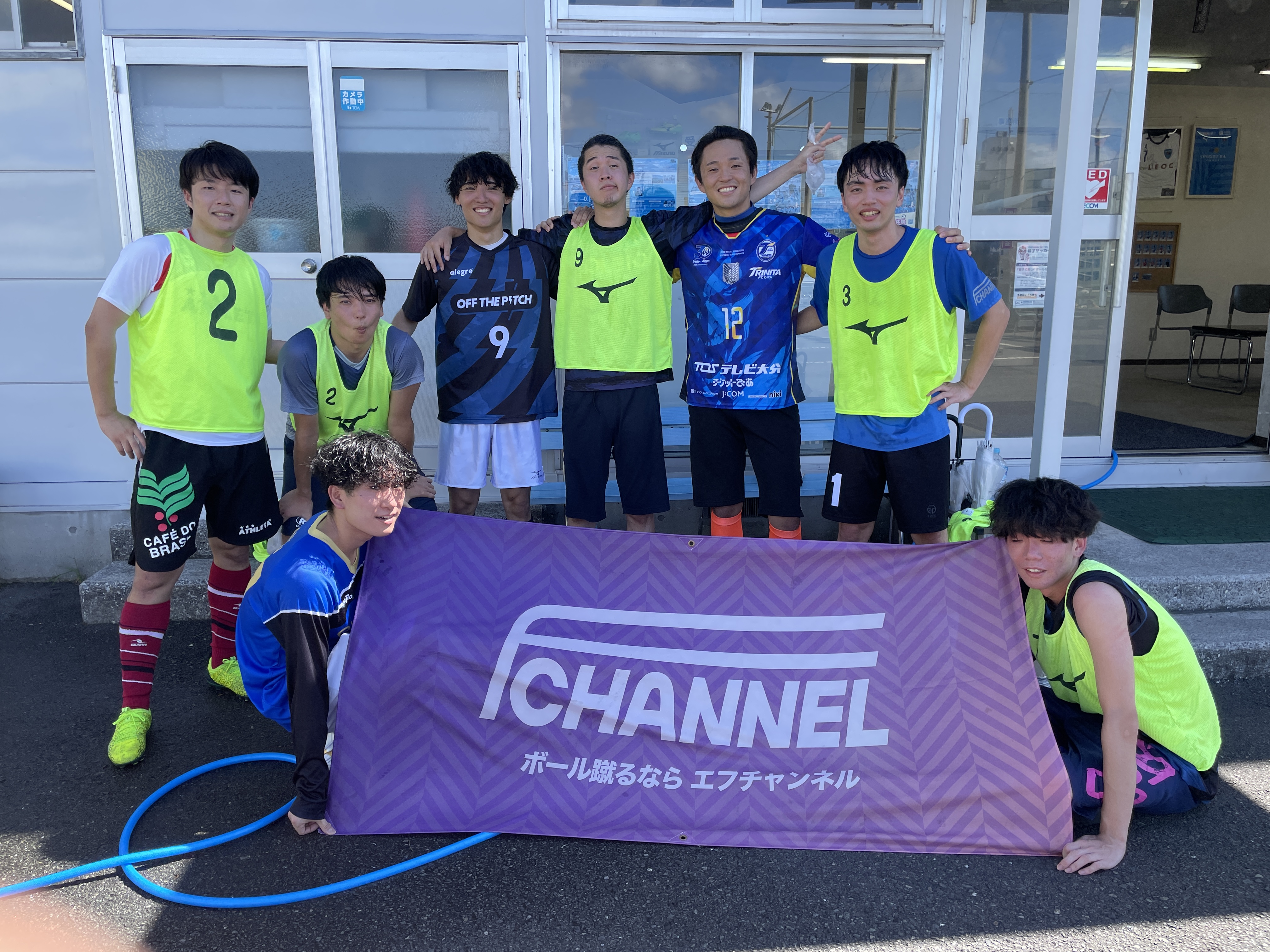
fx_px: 954
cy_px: 476
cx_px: 635
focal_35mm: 26
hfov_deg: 67.3
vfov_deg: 53.1
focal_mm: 4.2
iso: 32
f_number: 1.6
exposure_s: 1/626
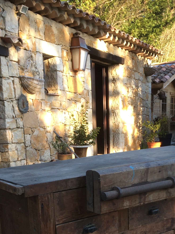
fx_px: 364
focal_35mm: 54
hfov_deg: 27.0
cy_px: 208
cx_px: 90
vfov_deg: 33.8
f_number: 2.2
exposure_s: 1/118
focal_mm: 4.15
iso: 32
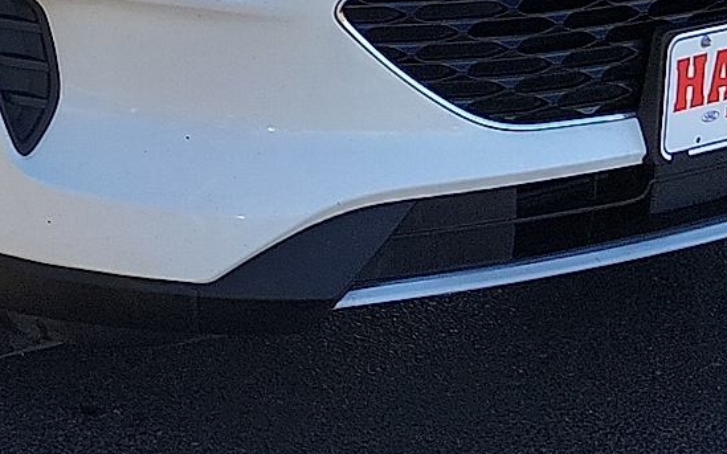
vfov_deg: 17.4
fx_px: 1407
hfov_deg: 28.1
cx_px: 98
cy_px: -114
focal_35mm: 71
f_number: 1.8
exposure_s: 1/1429
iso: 50
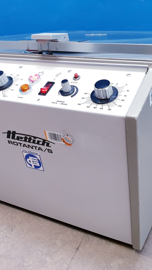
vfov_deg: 52.8
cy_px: 136
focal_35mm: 38
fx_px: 272
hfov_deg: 31.2
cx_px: 81
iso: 250
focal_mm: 4.3
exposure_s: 1/50
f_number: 2.4
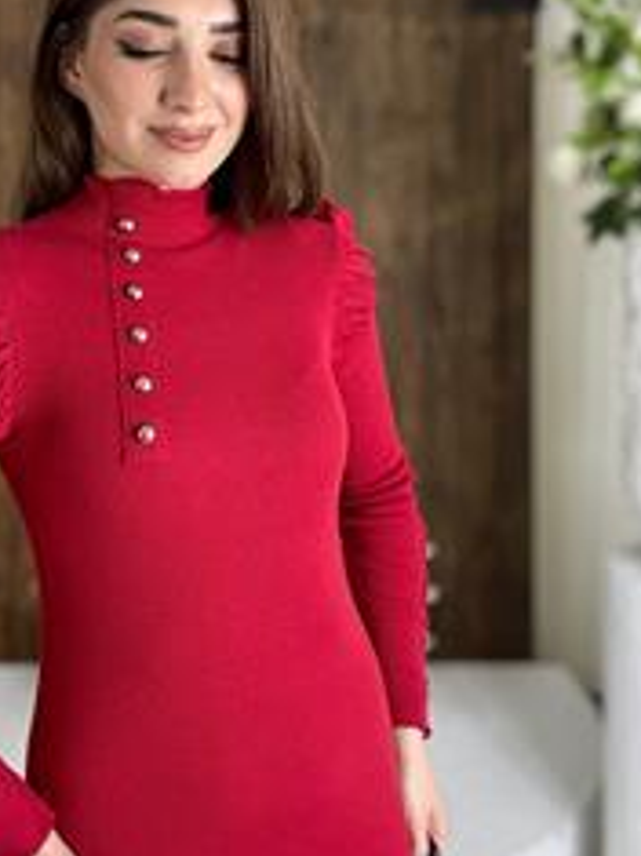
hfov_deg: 28.1
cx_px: 164
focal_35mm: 51
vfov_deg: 37.1
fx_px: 1260
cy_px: 277
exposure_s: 1/100
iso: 32
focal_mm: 2.69
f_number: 1.9
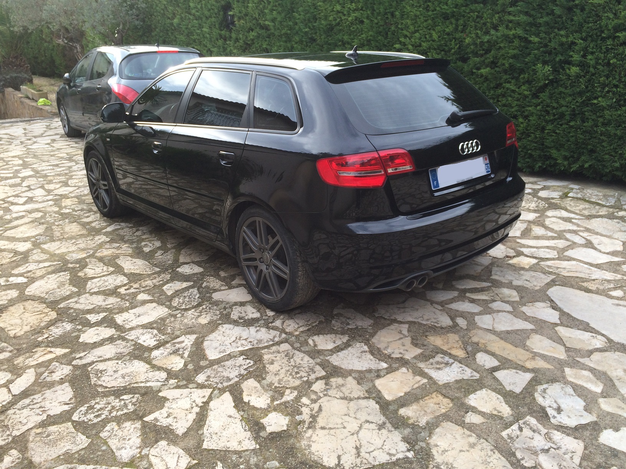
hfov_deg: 61.7
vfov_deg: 48.2
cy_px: 234
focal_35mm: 29
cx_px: 313
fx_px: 524
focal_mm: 4.15
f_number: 2.2
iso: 32
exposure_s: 1/247
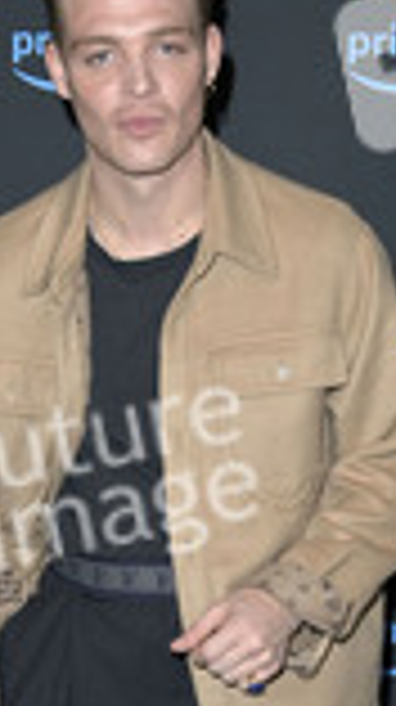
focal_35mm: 96
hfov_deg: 12.6
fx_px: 1797
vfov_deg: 21.4
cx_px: 158
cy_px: 719
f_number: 5.6
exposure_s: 1/250
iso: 800
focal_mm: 36
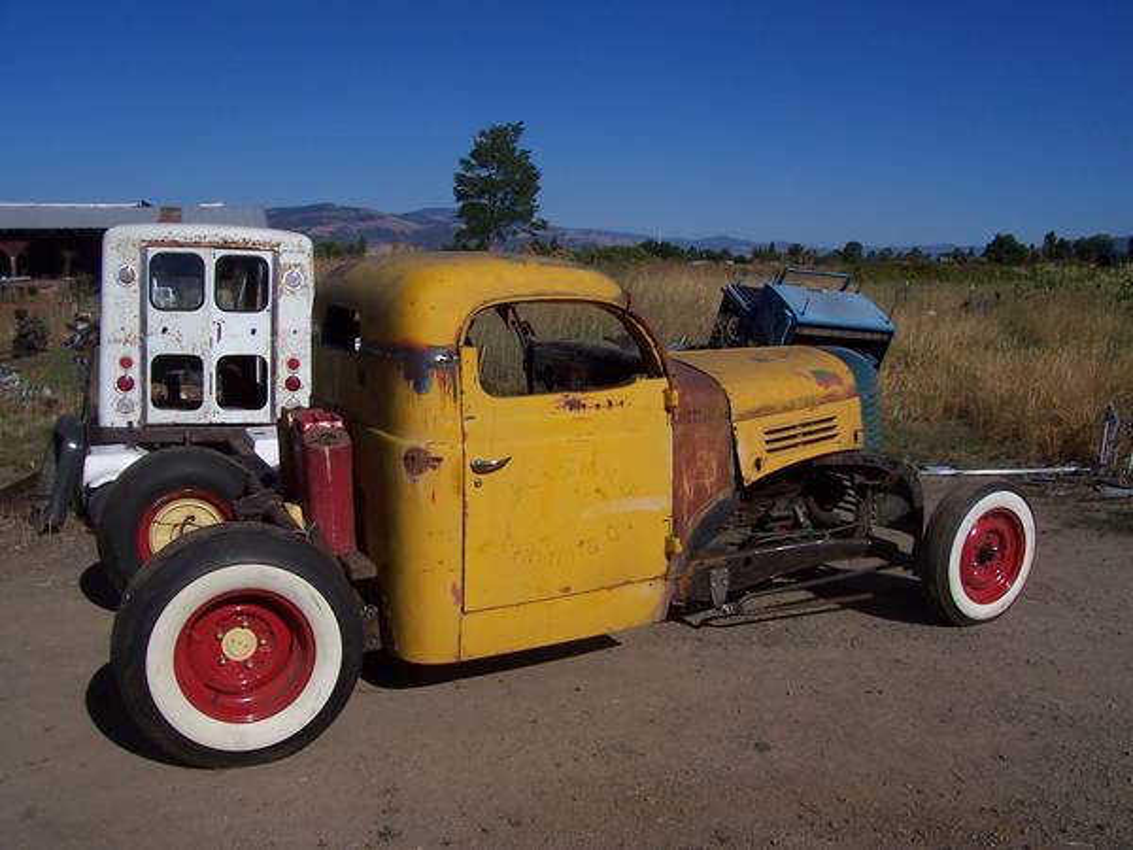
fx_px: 1113
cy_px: 425
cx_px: 566
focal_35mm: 34
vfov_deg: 41.8
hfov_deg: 54.0
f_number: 5.6
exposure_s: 1/1000
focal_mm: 5.6
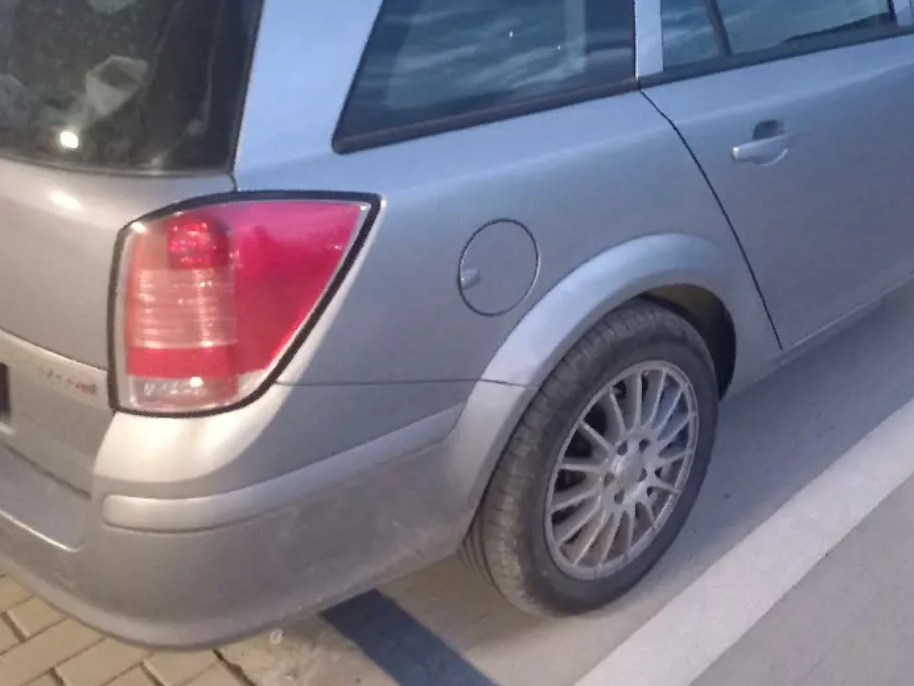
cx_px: 656
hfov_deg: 46.6
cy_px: 197
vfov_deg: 36.2
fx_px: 1030
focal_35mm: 39
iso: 1250
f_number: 1.8
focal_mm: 4
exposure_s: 1/14.3
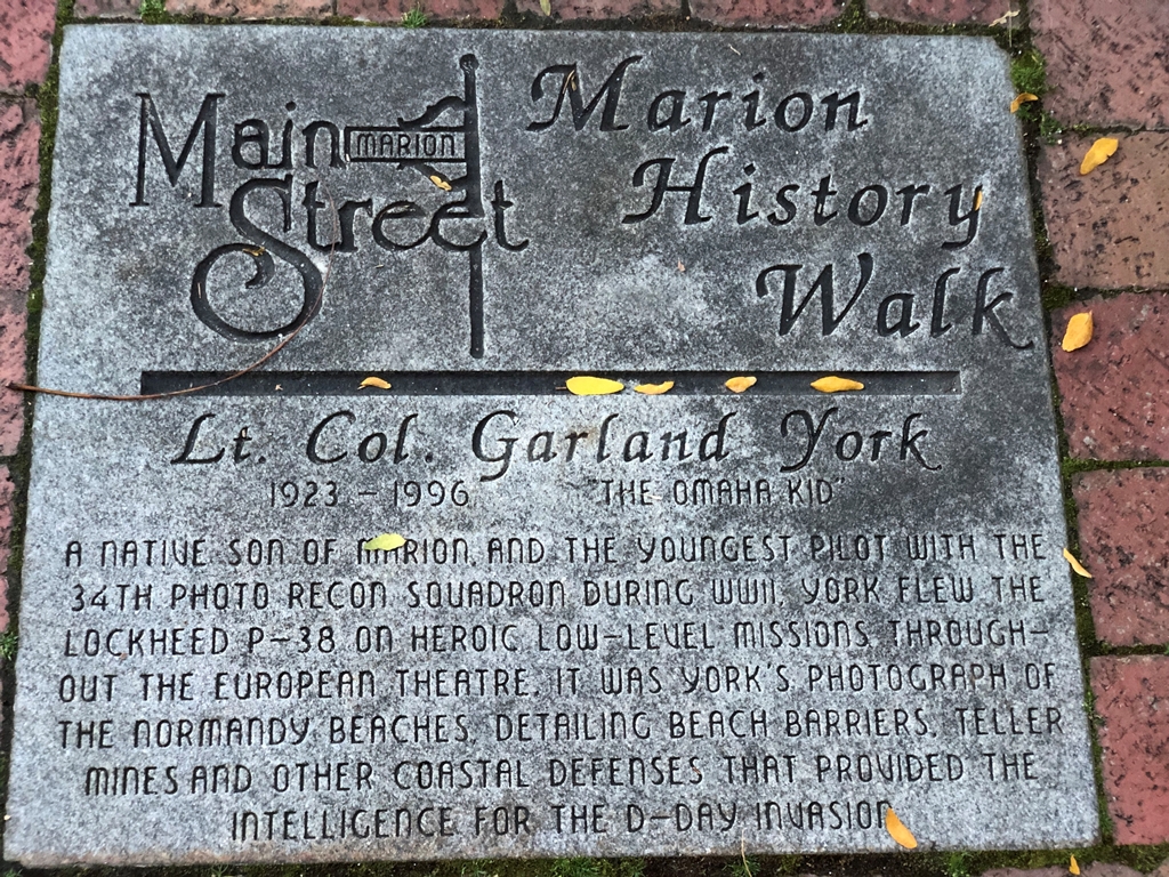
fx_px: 1756
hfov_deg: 36.8
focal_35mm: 52
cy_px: 438
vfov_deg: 28.0
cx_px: 584
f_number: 2.4
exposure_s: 1/20
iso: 160
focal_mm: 6
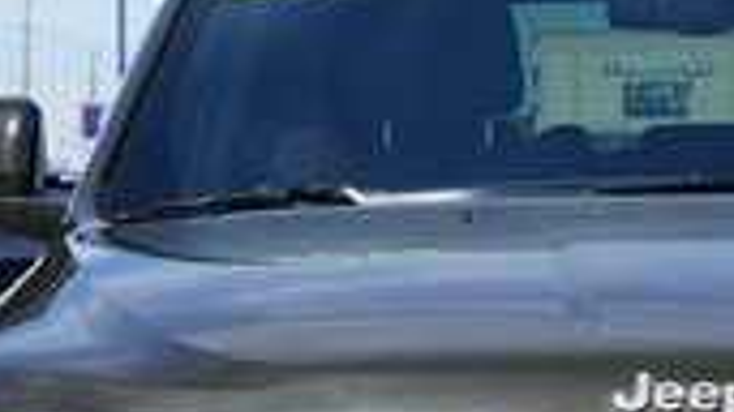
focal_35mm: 310
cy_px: 487
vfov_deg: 3.9
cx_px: 713
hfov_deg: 6.9
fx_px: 6031
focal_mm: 79
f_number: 13
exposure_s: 1/100
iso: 100
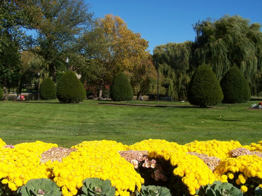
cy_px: 96
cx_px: 130
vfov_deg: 36.8
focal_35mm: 39
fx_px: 295
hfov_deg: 47.9
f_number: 5.6
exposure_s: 1/500
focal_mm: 6.3
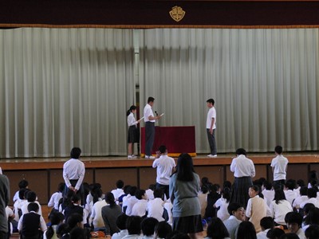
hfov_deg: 17.0
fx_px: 1069
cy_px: 120
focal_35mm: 116
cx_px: 160
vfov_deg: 12.8
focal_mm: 23.5
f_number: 5.4
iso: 400
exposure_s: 1/25
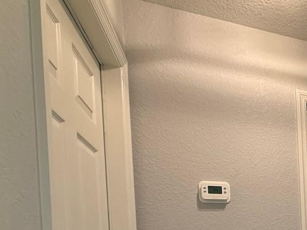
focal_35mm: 37
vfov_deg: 34.0
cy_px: 248
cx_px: 371
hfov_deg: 37.4
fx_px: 328
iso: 320
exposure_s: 1/120
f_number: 2.2
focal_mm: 2.22
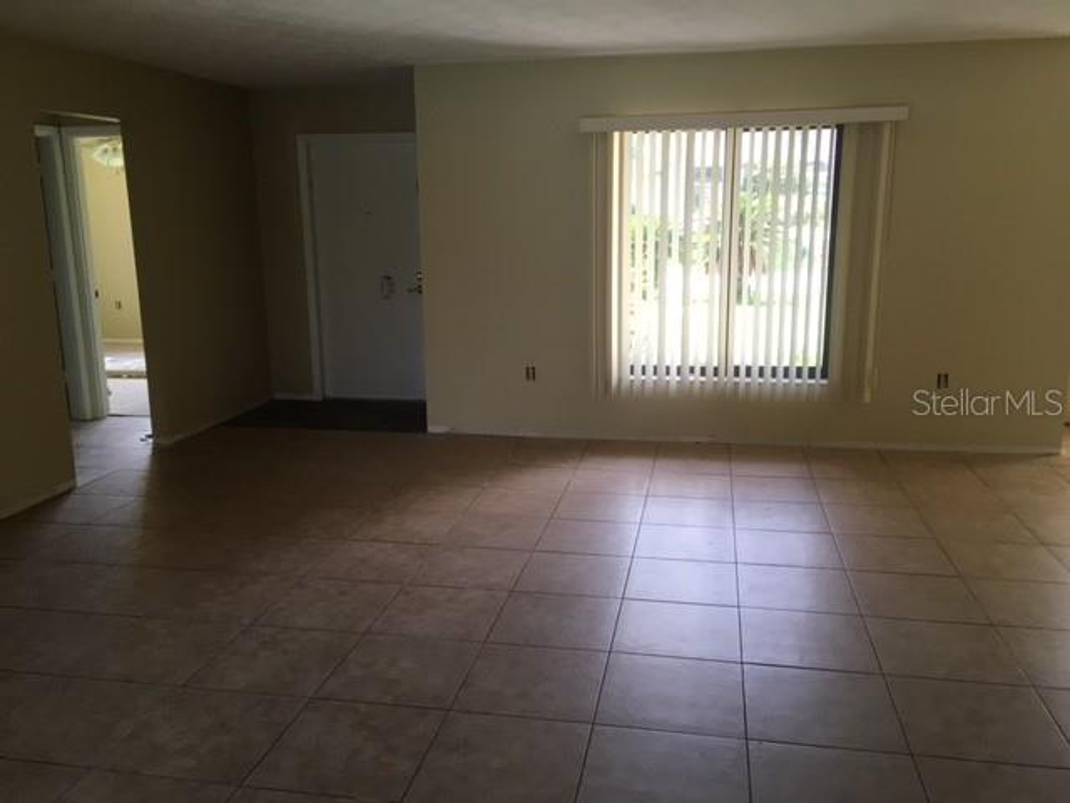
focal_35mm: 29
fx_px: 896
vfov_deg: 48.2
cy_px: 402
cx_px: 535
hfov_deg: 61.7
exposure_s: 1/30
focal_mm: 4.15
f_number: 2.2
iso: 32
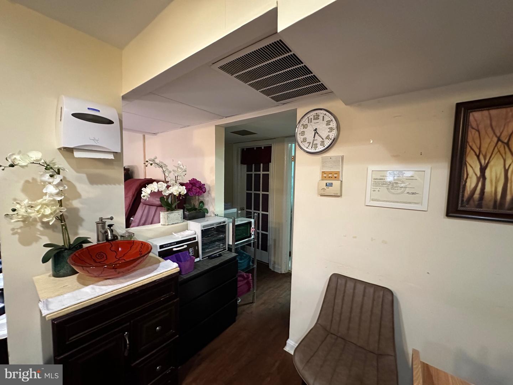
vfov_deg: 85.7
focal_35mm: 14
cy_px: 192
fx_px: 207
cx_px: 256
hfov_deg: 102.1
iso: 800
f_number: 2.2
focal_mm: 2.22
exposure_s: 1/39
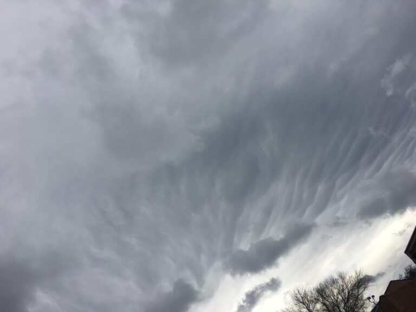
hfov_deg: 61.7
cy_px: 156
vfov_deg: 48.2
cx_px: 208
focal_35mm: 29
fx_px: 349
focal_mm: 4.15
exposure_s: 1/3077
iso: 25
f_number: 2.2
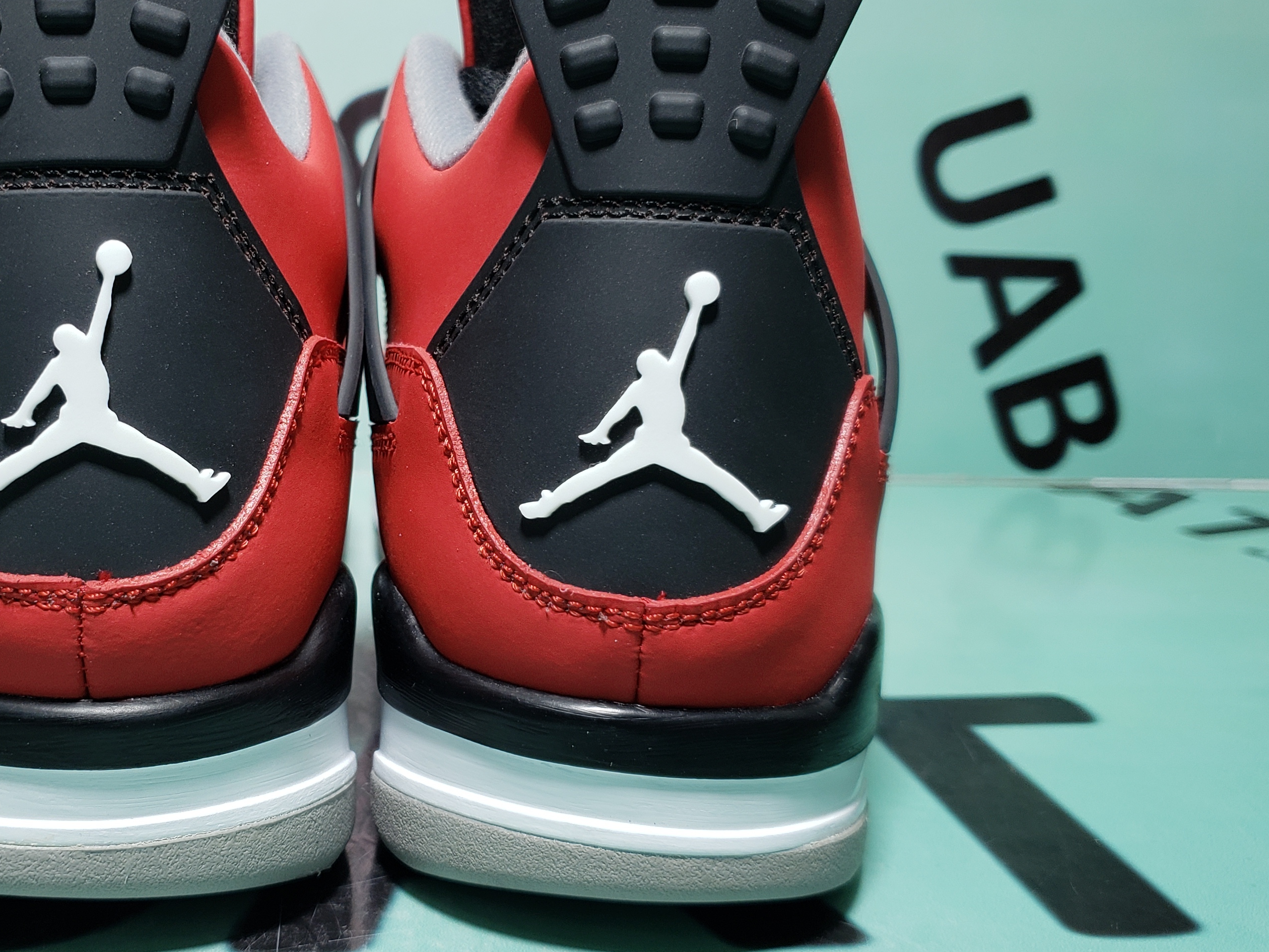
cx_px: 390
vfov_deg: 35.1
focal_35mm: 41
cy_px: 484
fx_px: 1503
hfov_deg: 44.9
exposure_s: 1/214
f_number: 1.5
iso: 50
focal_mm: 4.3
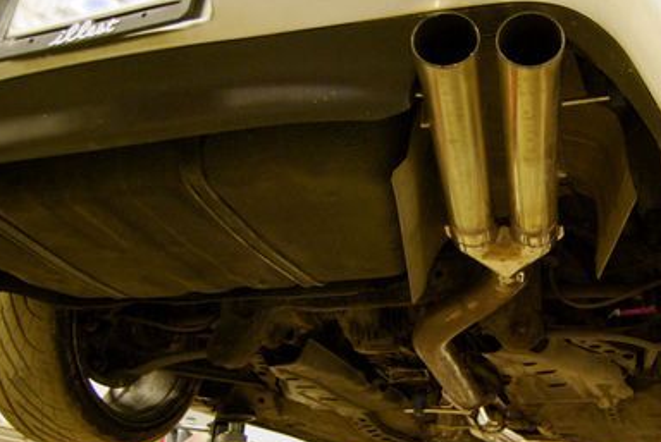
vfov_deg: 29.9
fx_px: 827
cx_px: 496
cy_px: 251
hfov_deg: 42.2
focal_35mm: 45
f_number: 3.5
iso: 1600
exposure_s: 1/10
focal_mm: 18
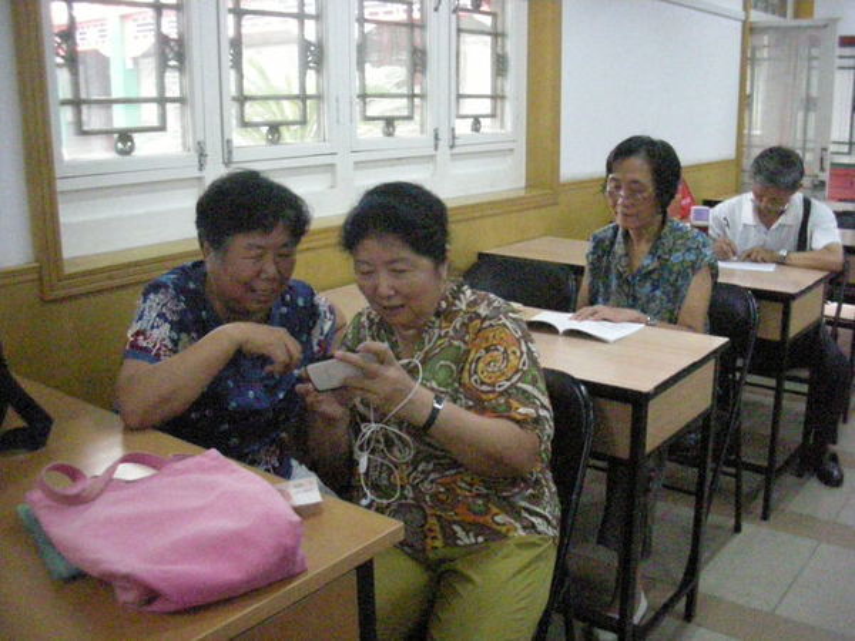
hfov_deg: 52.6
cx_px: 428
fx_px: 864
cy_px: 320
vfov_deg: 40.7
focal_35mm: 35
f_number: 2.8
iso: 1600
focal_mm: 5.8
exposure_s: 1/81.6
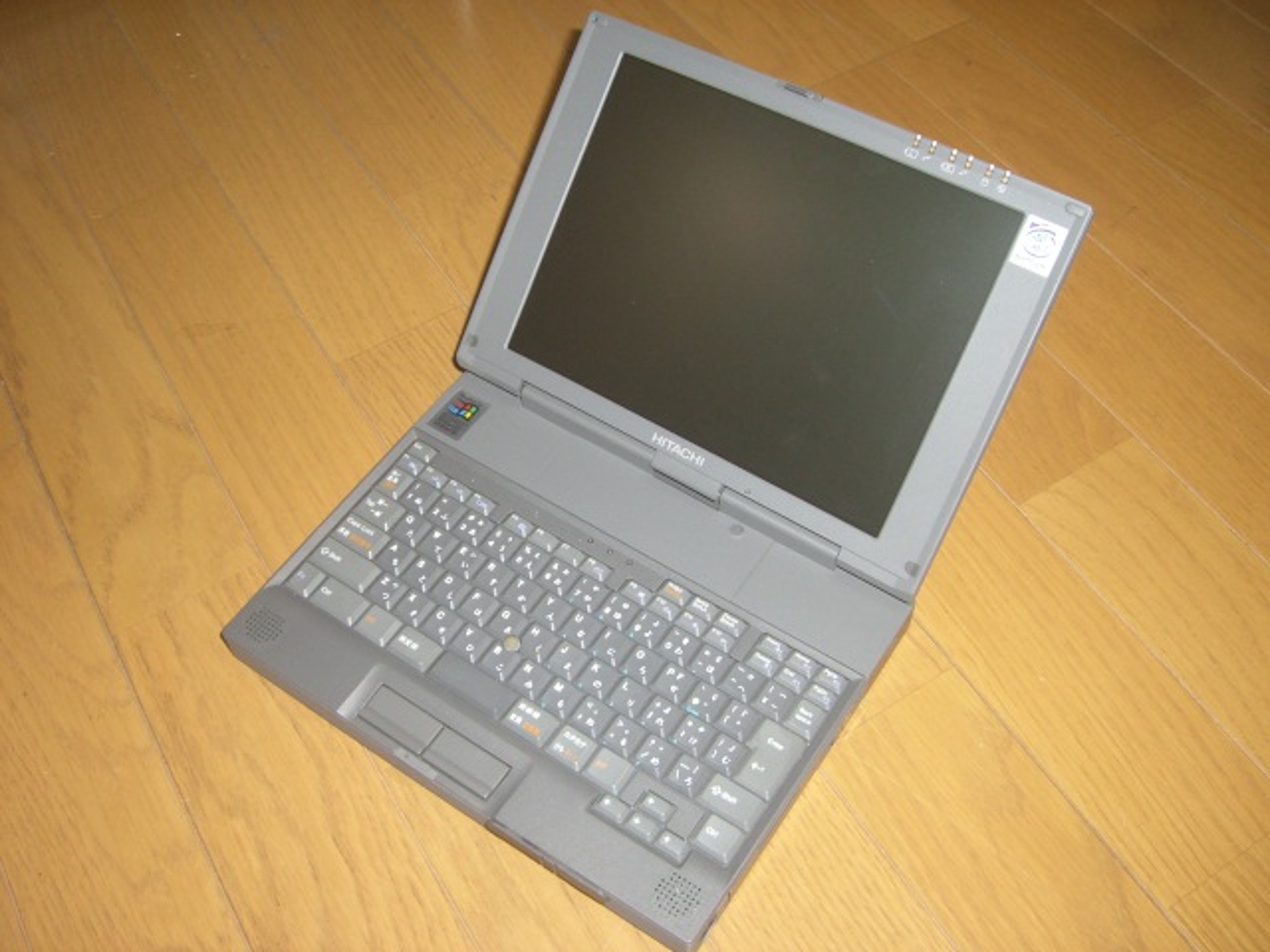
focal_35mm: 38
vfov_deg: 37.7
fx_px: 1394
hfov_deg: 49.0
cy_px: 476
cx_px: 635
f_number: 2.7
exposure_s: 1/60
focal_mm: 6.2
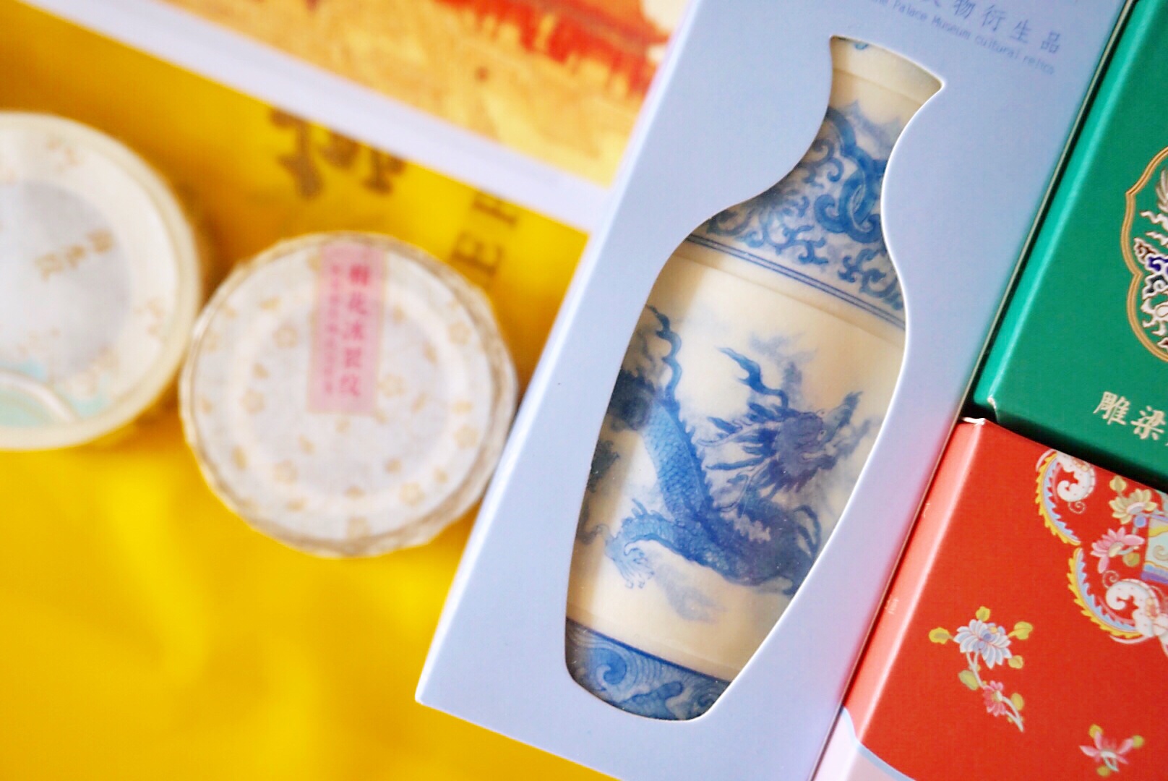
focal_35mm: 39
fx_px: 1266
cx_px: 584
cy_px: 390
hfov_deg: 49.5
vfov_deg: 34.3
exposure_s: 1/60
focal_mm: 26
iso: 500
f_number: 4.5
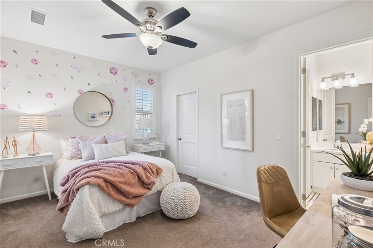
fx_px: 166
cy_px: 124
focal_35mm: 16
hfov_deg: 96.8
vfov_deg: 73.7
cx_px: 186
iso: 400
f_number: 9
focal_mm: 16
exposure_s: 1/6
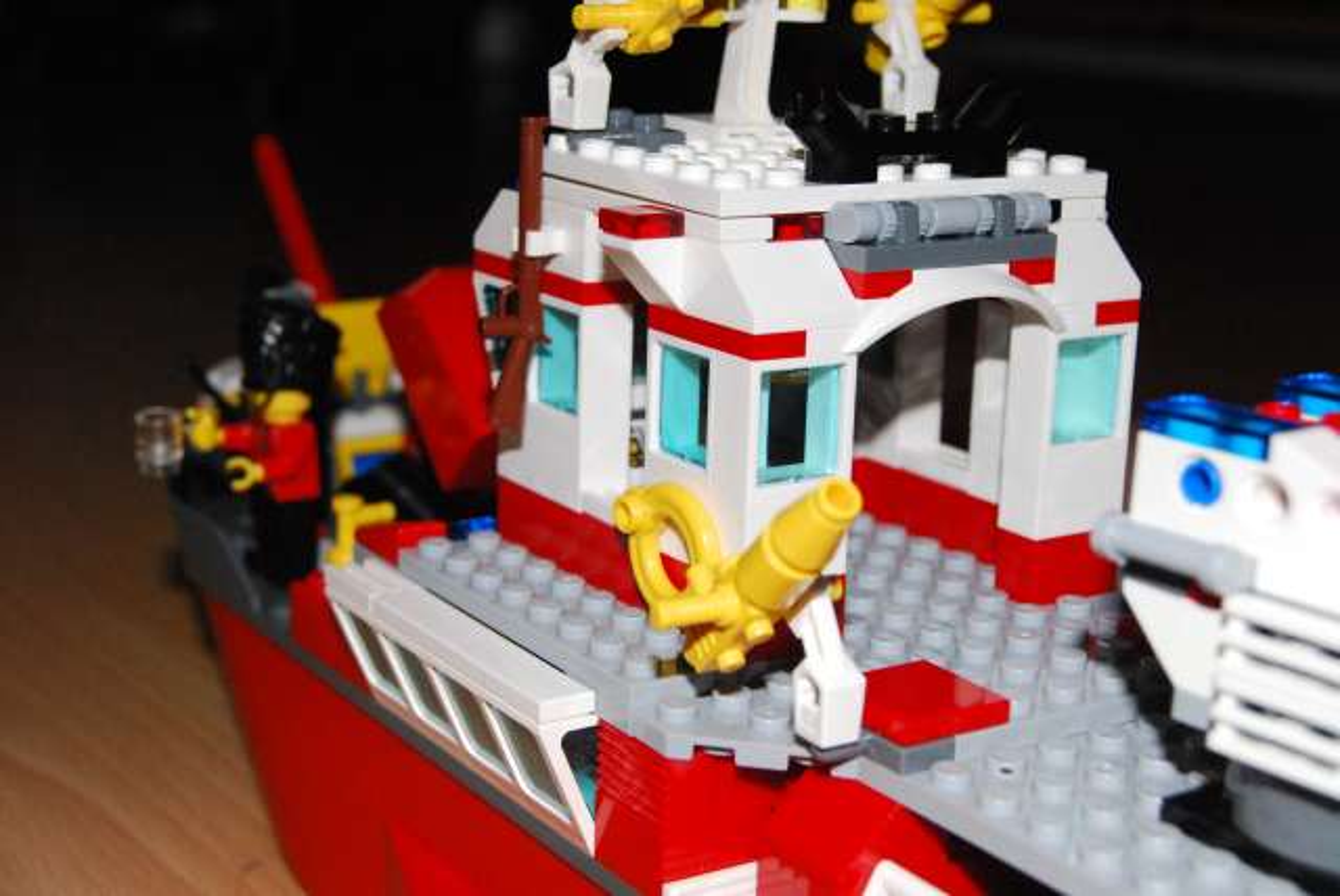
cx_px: 670
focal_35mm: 57
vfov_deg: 23.8
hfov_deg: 35.0
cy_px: 448
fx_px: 2124
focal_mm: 38
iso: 1600
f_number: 8
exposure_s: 1/125
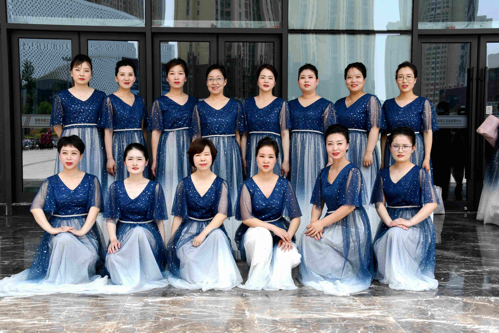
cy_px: 166
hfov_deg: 42.7
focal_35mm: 46
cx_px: 250
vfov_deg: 29.2
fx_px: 638
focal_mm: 31
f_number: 6.3
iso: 100
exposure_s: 1/160
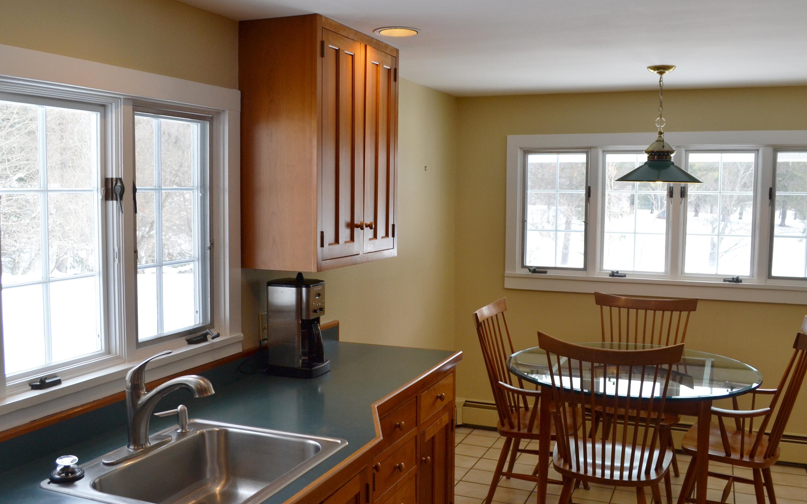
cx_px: 385
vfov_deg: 38.3
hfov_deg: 58.1
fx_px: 726
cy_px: 249
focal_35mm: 33
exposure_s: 1/125
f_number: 5.6
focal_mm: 18
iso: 220
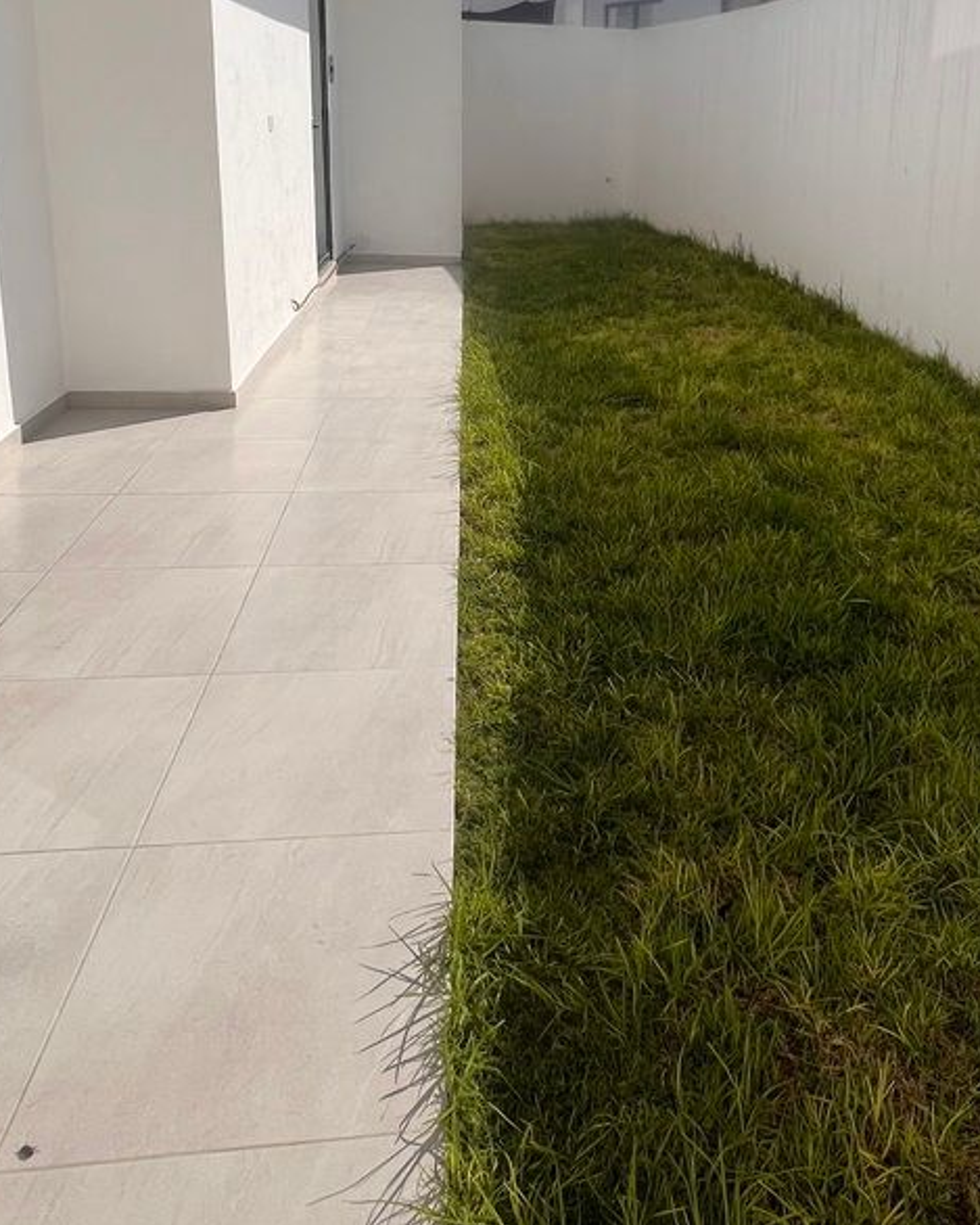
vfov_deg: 62.4
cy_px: 314
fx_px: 942
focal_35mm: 26
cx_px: 610
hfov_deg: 54.3
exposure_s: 1/3040
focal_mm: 1.57
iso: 32
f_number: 1.8
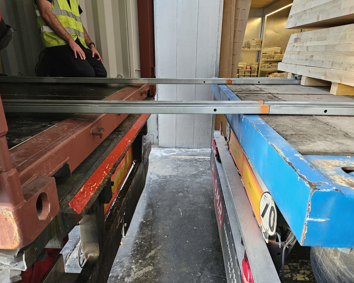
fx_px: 251
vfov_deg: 58.8
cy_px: 141
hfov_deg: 70.3
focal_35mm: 24
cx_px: 181
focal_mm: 5.4
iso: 640
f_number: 1.8
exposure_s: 1/100
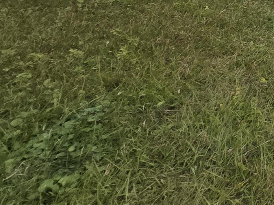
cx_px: 560
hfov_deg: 18.8
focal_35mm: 56
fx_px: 443
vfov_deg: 19.8
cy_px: -156
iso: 50
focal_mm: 2.2
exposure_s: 1/682
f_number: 2.2
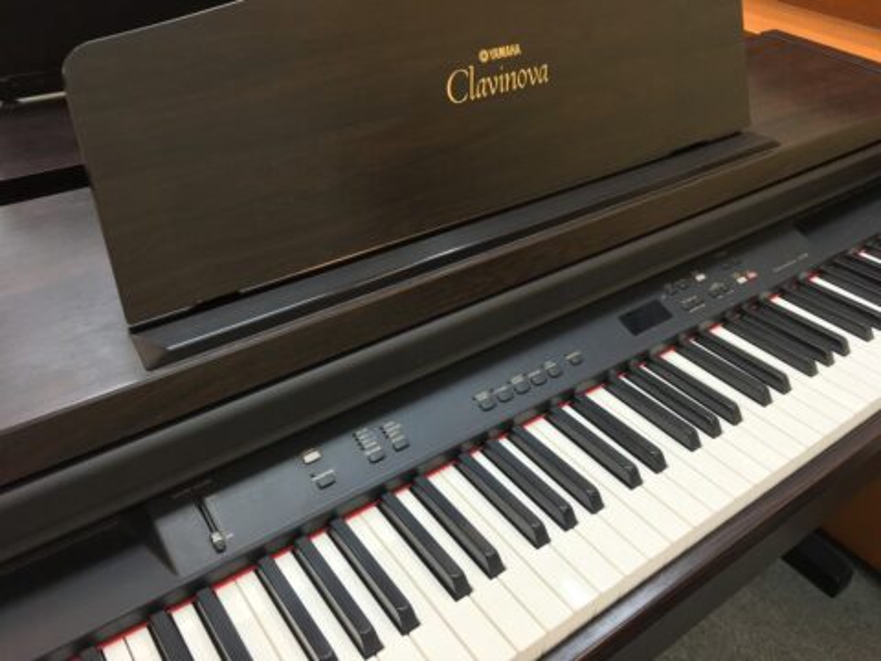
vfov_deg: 48.2
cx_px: 440
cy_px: 330
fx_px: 738
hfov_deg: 61.7
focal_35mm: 29
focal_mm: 4.15
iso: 200
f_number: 2.2
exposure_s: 1/33
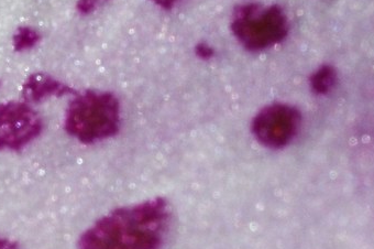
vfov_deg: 1.4
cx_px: -349
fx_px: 9881
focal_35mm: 952
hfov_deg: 2.2
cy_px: 452
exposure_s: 1/350
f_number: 11
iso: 100
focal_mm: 90
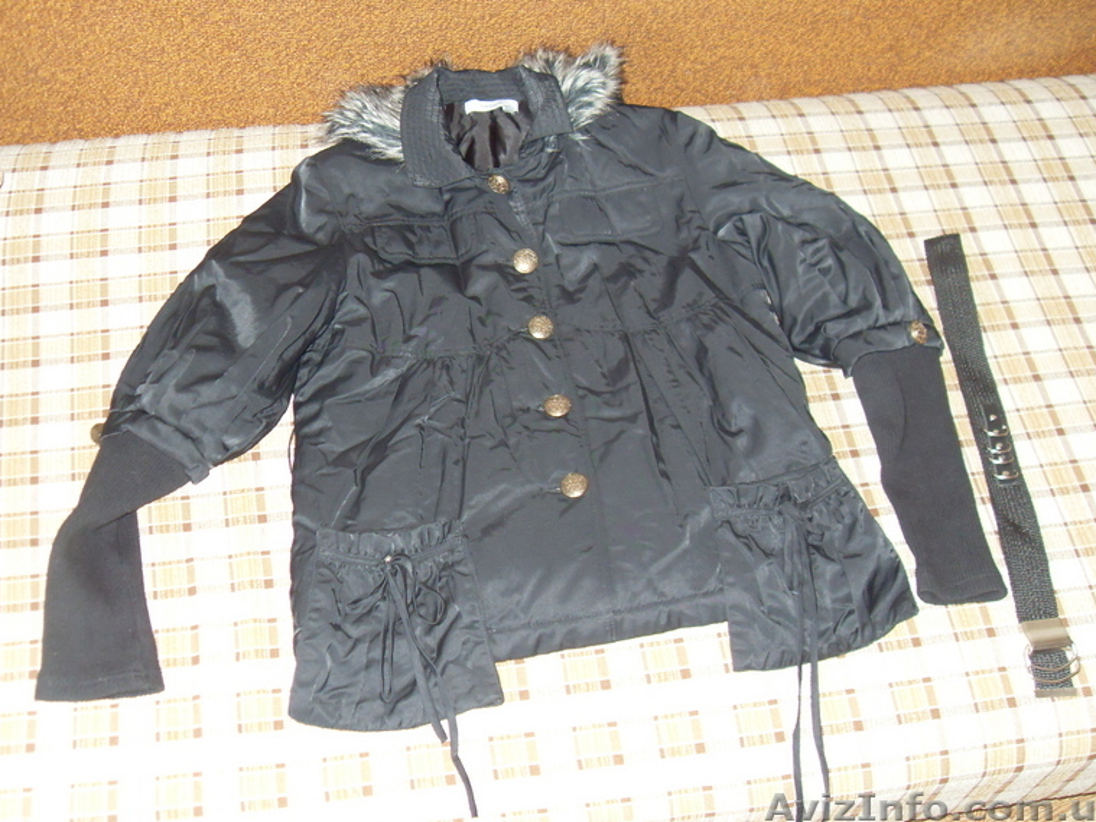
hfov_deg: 47.9
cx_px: 552
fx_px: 1235
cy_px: 397
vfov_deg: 36.8
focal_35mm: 39
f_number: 2.8
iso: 200
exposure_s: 1/45
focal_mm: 6.3
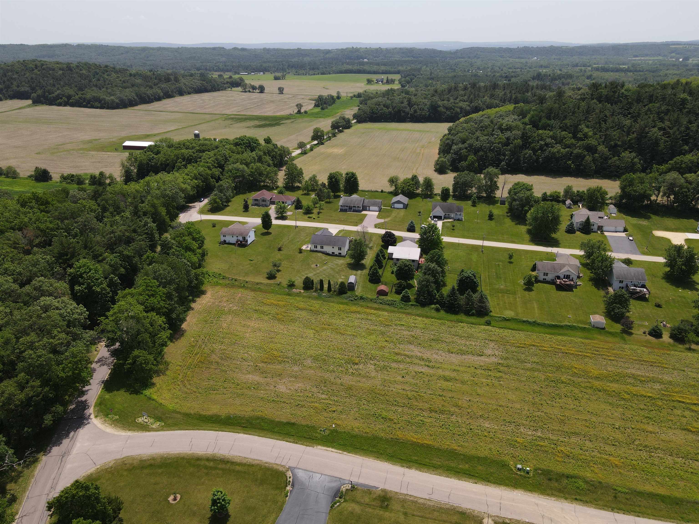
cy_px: 262
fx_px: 485
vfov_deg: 56.8
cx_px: 350
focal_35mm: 24
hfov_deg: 71.6
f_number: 2.8
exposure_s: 1/640
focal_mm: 4.5
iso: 100
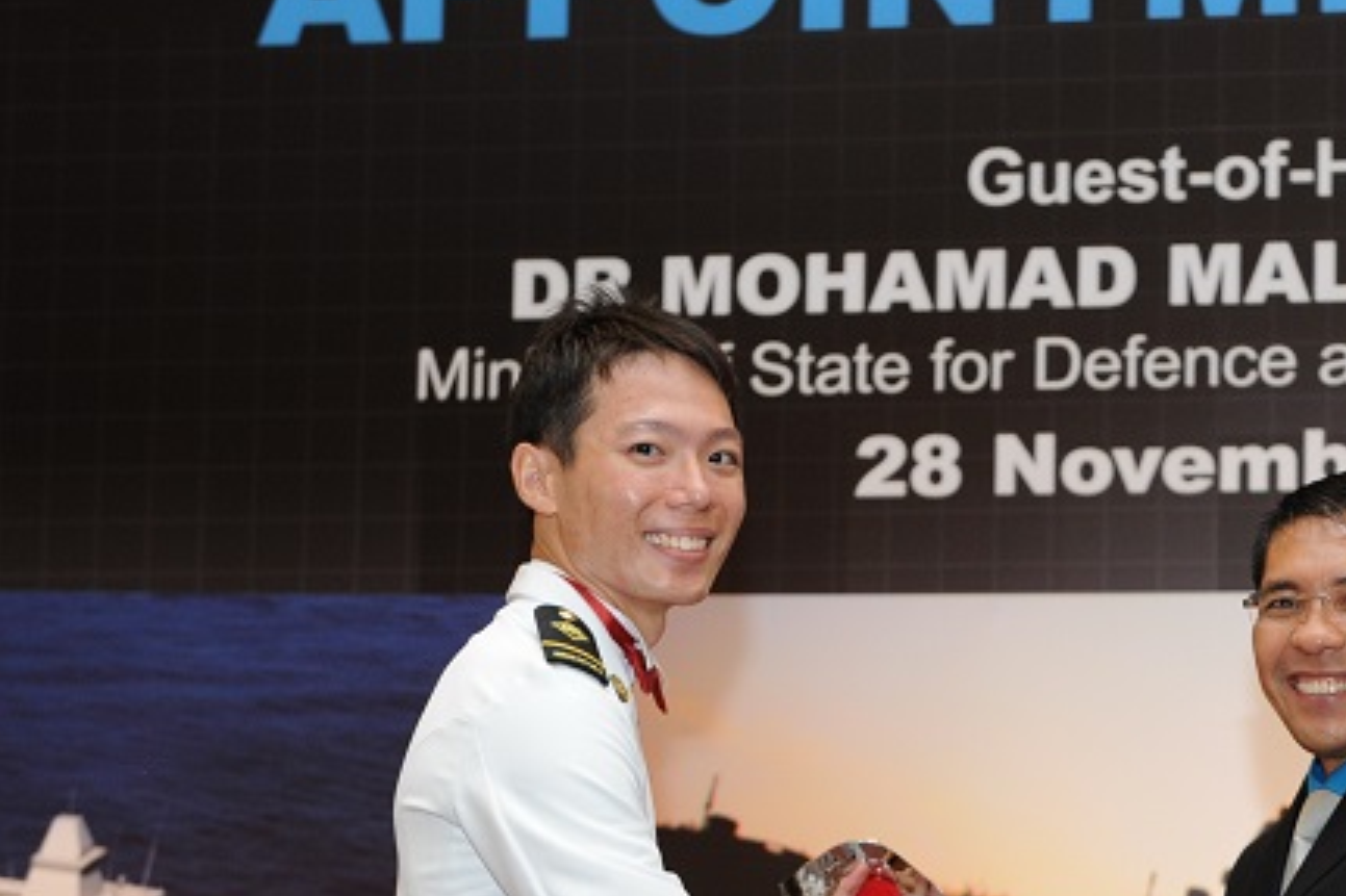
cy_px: 759
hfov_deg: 19.8
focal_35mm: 102
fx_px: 3812
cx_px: 1093
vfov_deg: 13.3
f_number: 4.5
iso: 1600
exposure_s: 1/160
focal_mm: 55
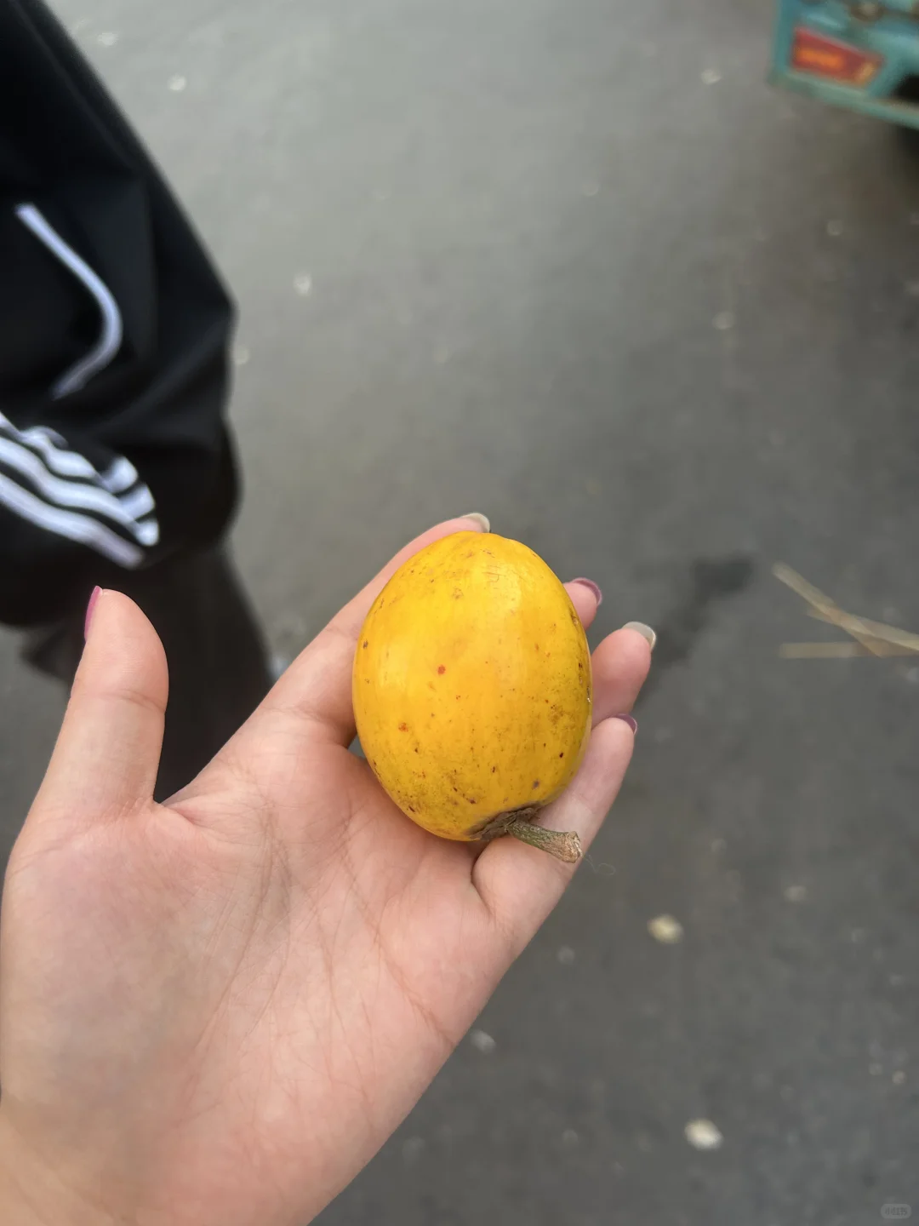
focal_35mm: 26
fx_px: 920
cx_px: 460
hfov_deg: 53.1
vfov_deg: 67.3
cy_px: 613
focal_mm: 5.7
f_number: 1.5
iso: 50
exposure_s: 1/121
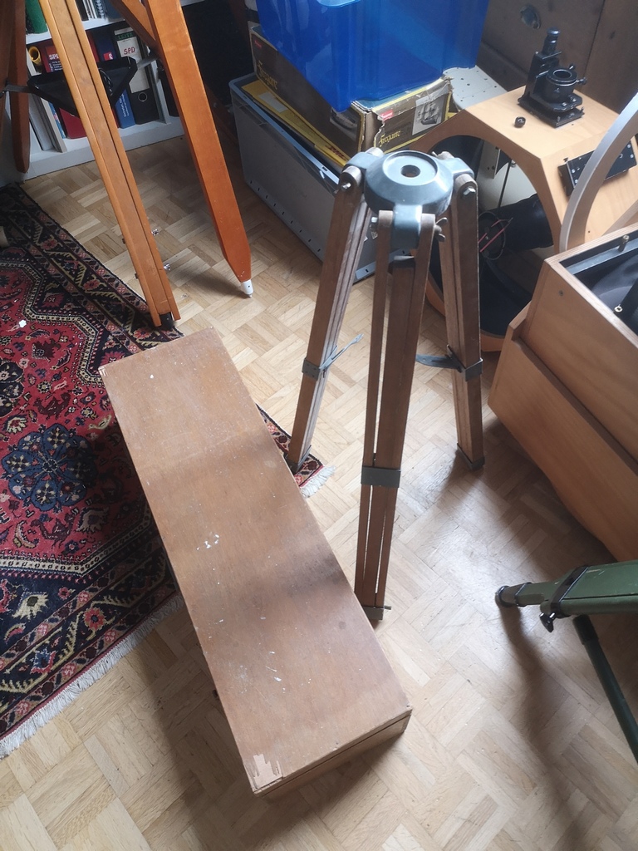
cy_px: 426
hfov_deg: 51.4
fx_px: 664
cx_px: 319
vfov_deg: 65.3
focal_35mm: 27
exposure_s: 1/50
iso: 200
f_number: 1.8
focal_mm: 3.95
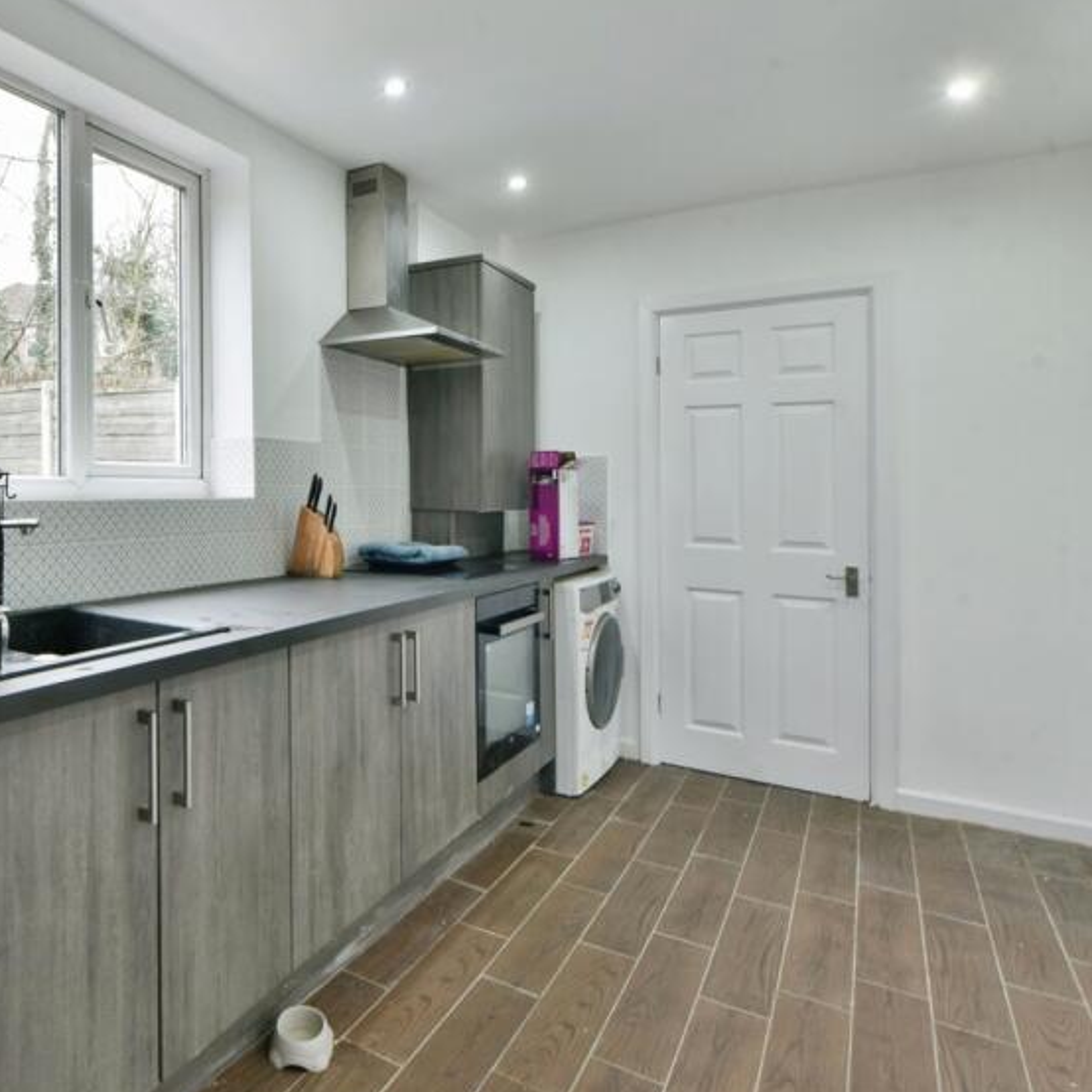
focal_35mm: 22
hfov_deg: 65.4
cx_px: 274
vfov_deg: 69.5
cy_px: 495
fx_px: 785
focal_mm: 14
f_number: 11
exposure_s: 1/25
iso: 800
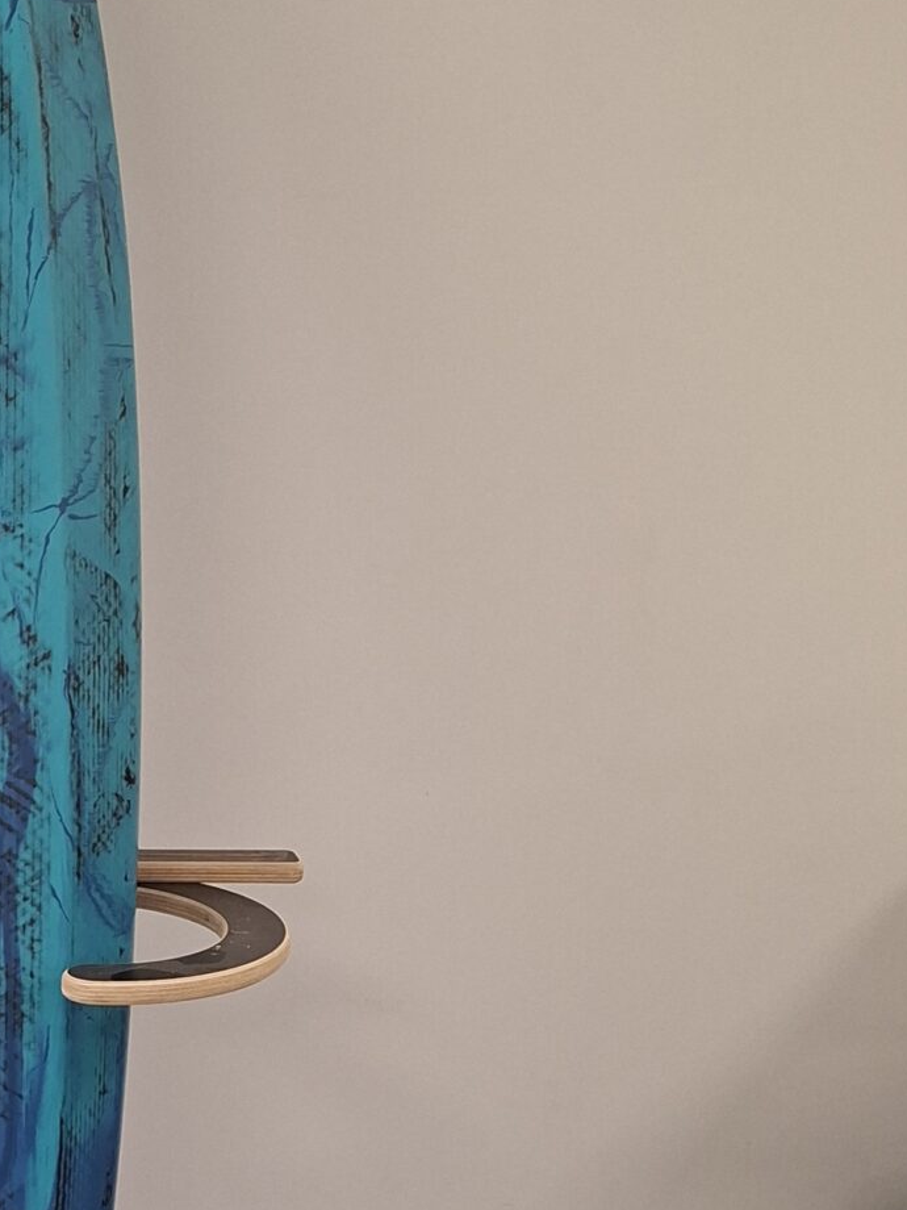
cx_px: -222
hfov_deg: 21.1
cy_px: 864
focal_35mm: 64
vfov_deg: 29.9
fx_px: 2236
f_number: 1.8
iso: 200
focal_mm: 5.54
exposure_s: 1/120
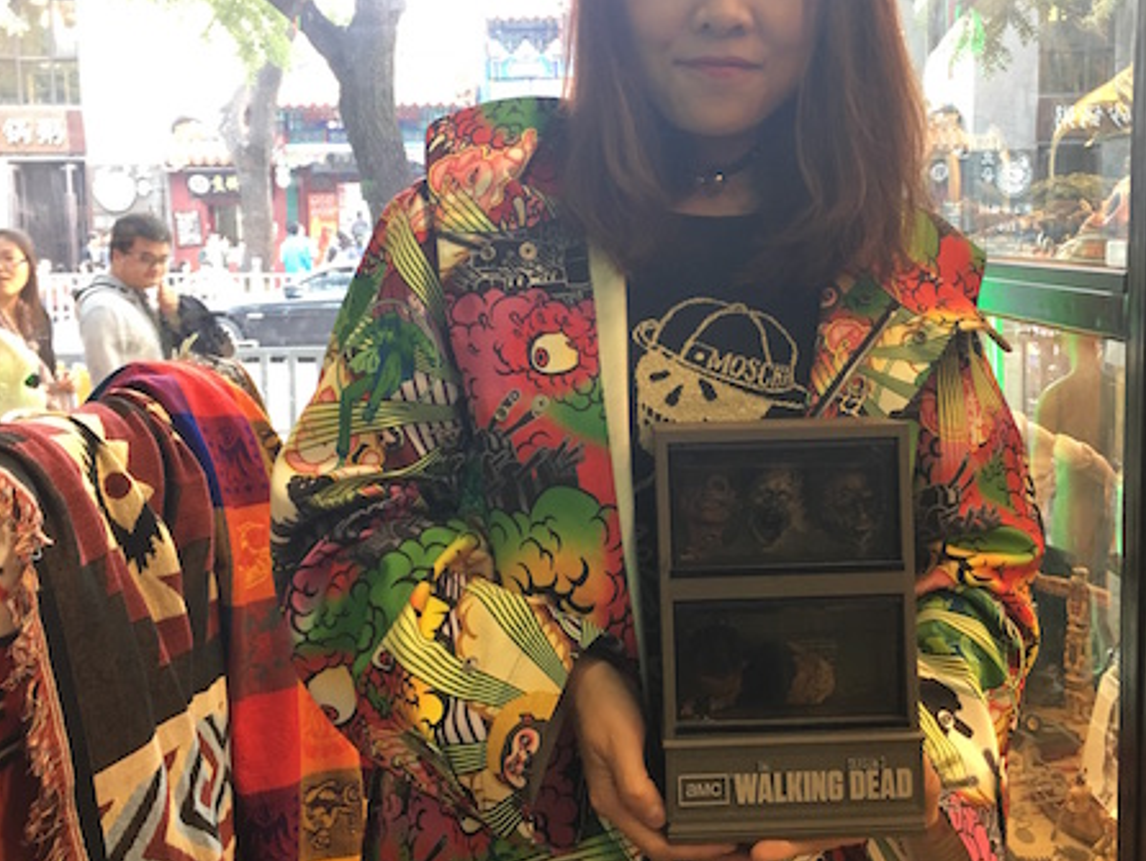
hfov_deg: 47.6
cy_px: 368
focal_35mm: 39
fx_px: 1292
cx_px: 671
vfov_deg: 36.8
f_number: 2.2
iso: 125
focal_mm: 4.15
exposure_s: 1/33
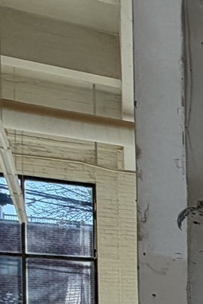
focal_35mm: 76
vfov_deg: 24.6
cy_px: 346
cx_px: 581
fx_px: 642
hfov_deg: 11.7
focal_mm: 2.22
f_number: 2.2
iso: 40
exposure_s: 1/138
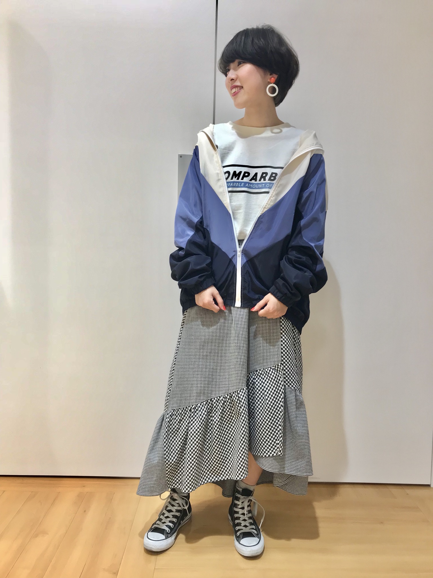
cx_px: 216
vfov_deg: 63.4
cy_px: 289
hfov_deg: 49.7
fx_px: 467
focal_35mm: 28
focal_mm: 3.99
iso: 32
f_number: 1.8
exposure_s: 1/60
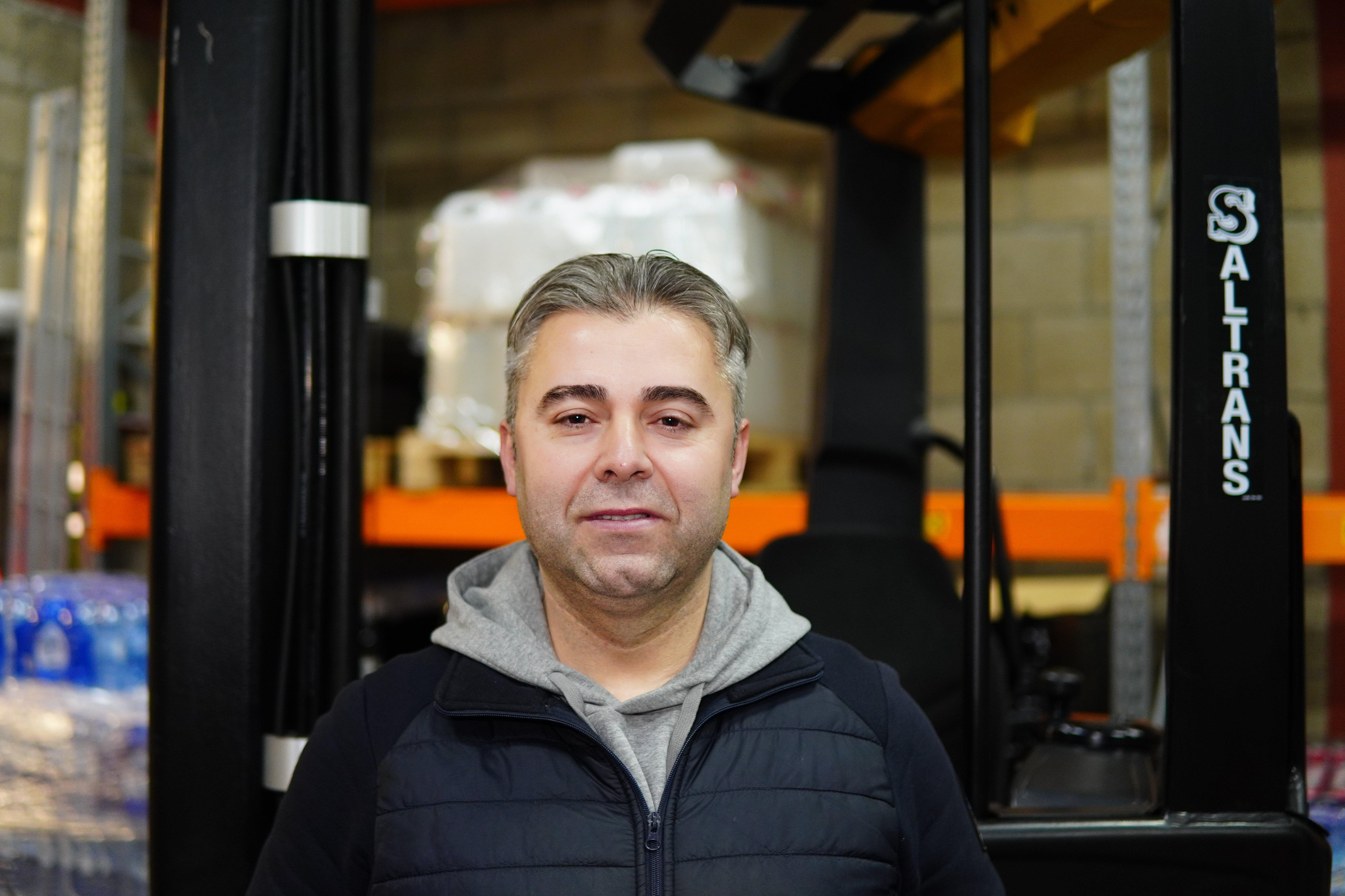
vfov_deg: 29.9
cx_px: 672
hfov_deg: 43.6
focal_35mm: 45
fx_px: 1681
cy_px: 448
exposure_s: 1/100
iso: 640
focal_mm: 30
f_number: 1.6
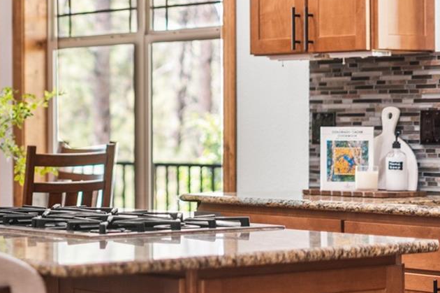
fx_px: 1551
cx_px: 20
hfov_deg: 15.9
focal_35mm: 127
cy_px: 116
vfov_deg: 10.8
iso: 160
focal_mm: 50
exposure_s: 1/25
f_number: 1.8
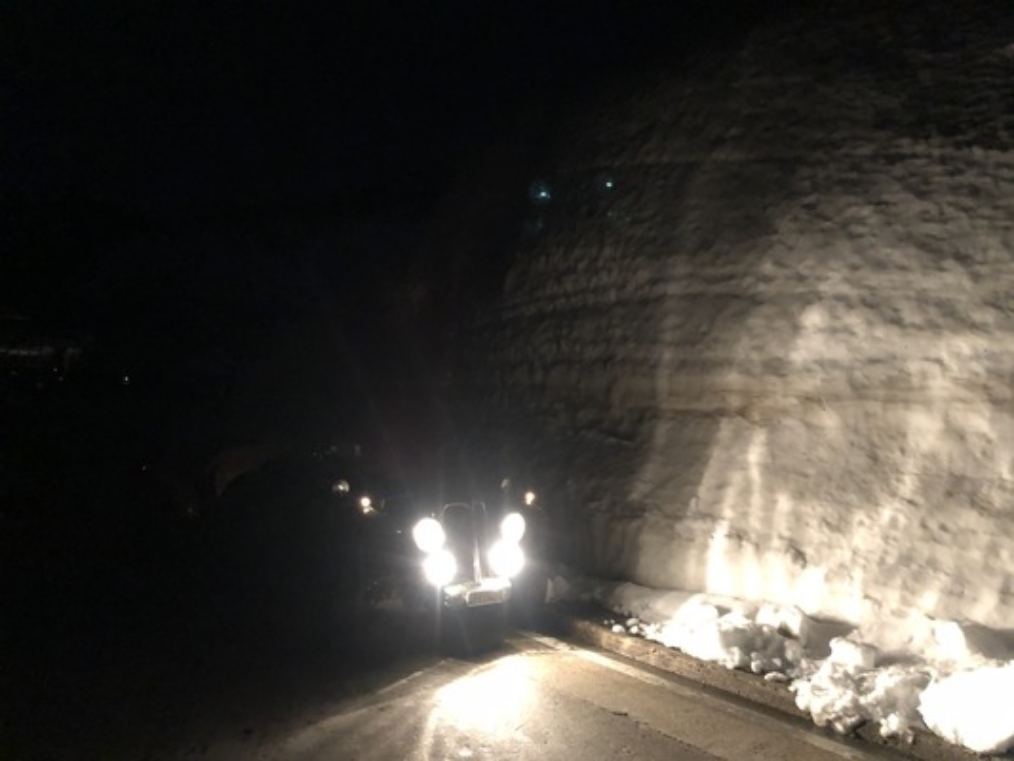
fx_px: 820
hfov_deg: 63.4
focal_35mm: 28
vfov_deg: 49.8
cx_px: 507
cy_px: 380
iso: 200
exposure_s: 1/4
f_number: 1.8
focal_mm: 4
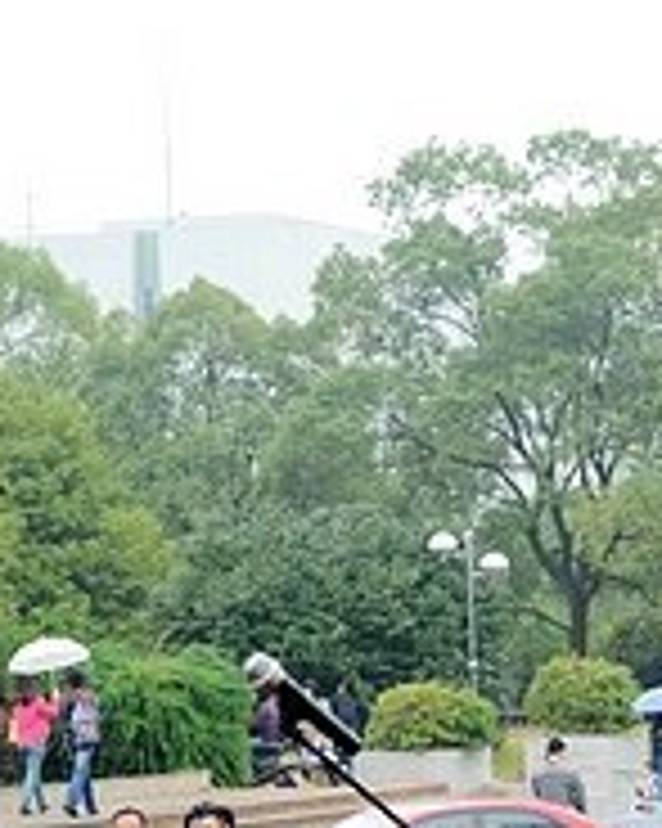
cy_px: 704
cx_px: 824
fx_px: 3935
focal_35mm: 161
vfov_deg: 12.0
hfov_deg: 9.5
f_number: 4.5
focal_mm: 35
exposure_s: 1/40
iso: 640
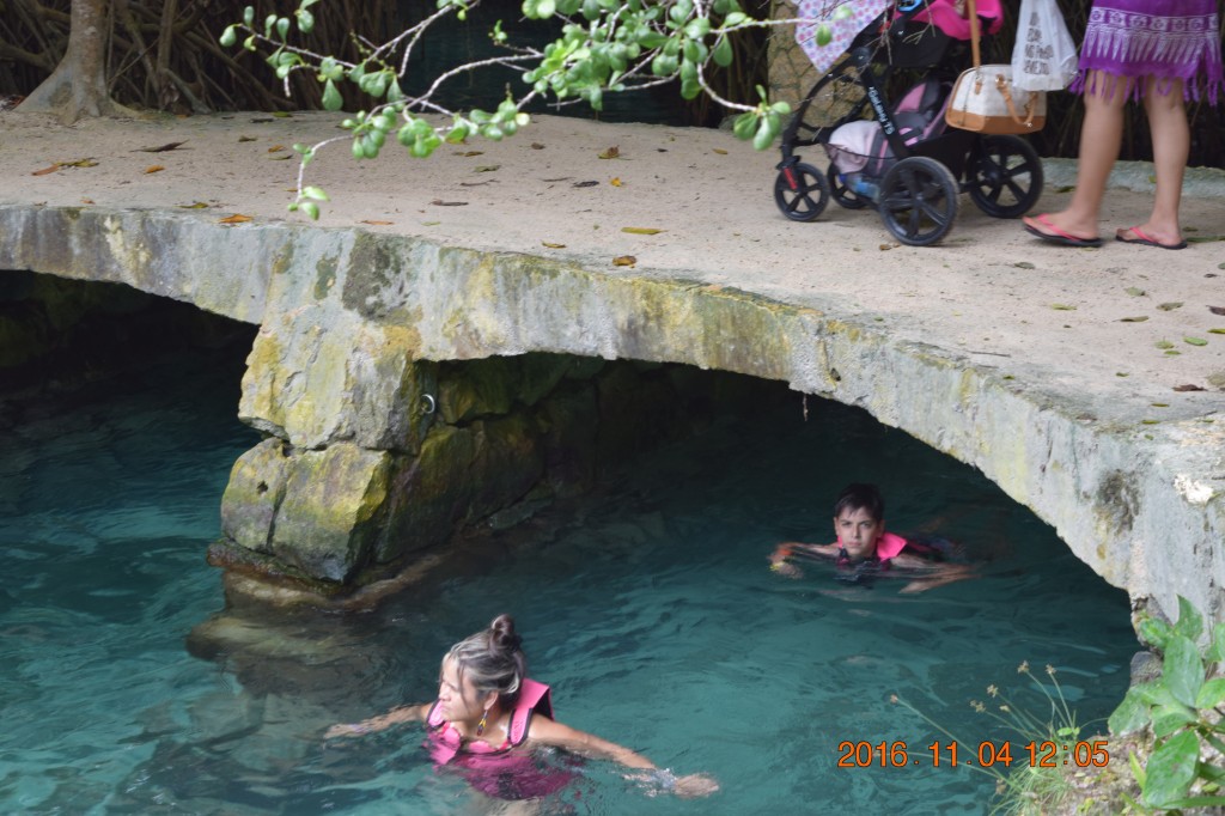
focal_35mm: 82
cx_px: 612
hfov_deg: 24.6
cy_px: 408
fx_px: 2806
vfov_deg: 16.5
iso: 200
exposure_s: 1/60
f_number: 5.6
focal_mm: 55
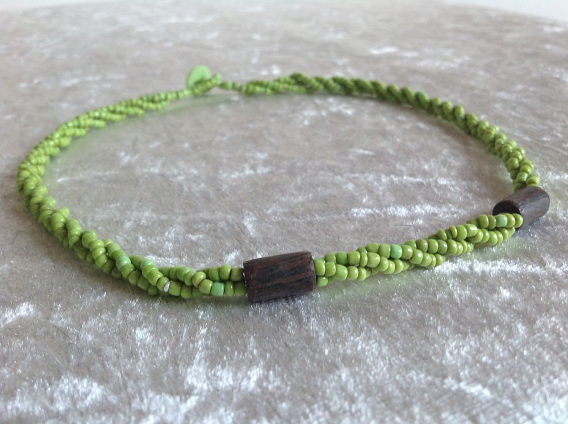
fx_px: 573
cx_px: 284
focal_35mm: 35
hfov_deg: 52.7
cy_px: 212
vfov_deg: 40.6
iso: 64
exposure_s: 1/15
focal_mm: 4.28
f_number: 2.4
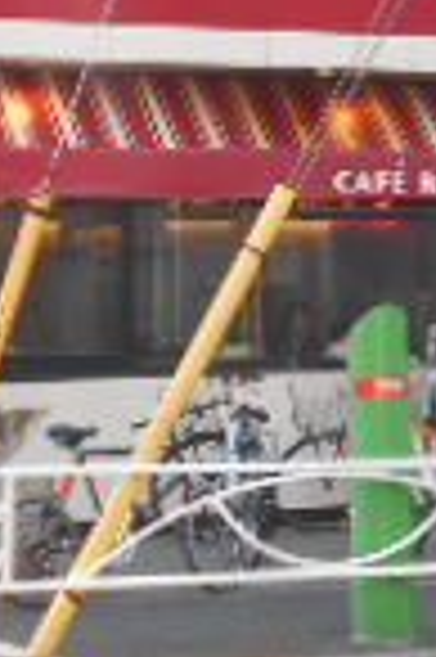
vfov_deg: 13.2
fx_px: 2822
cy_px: 158
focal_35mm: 155
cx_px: 912
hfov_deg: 8.3
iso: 80
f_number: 3.6
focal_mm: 5.8
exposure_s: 1/125
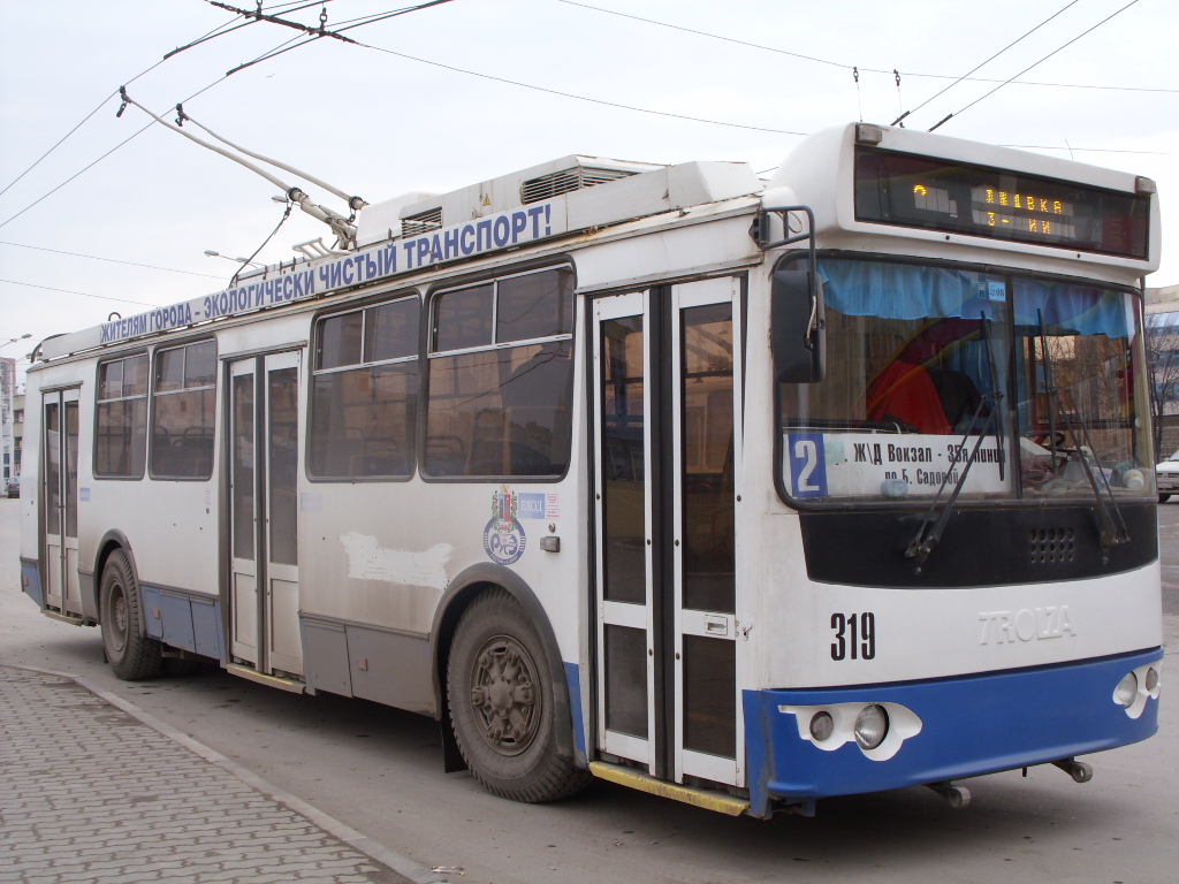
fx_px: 1907
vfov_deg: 26.1
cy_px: 442
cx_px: 590
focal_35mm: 56
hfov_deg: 34.3
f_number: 5.3
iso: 50
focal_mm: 9.3
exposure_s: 1/201
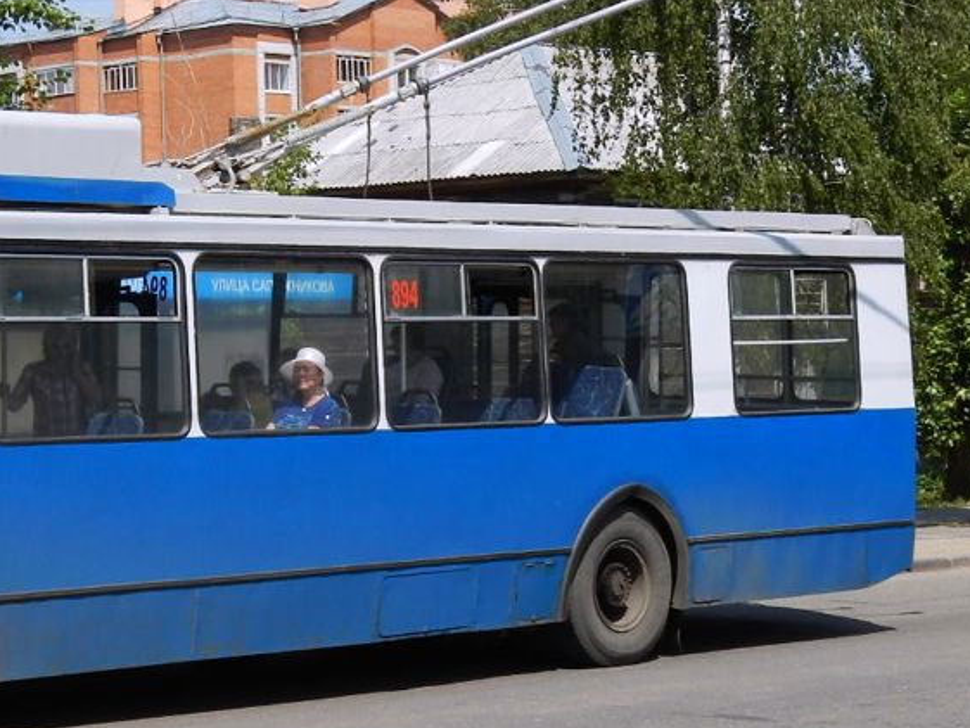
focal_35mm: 107
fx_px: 2999
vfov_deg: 13.8
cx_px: 121
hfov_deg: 18.1
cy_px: 225
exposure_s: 1/1250
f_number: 4
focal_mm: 8.9
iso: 125
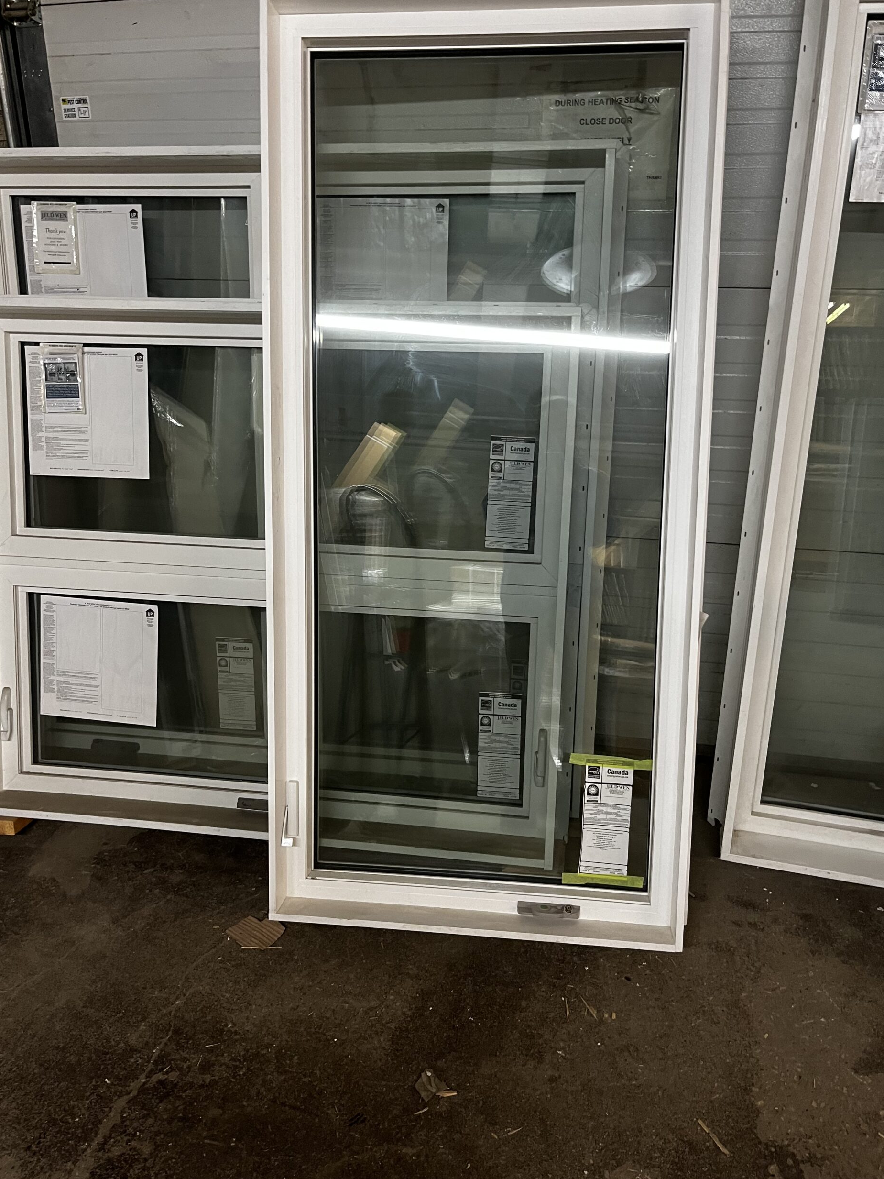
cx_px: 457
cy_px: 572
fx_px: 919
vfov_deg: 65.3
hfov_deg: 51.3
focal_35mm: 27
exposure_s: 1/60
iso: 160
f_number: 1.6
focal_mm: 5.1
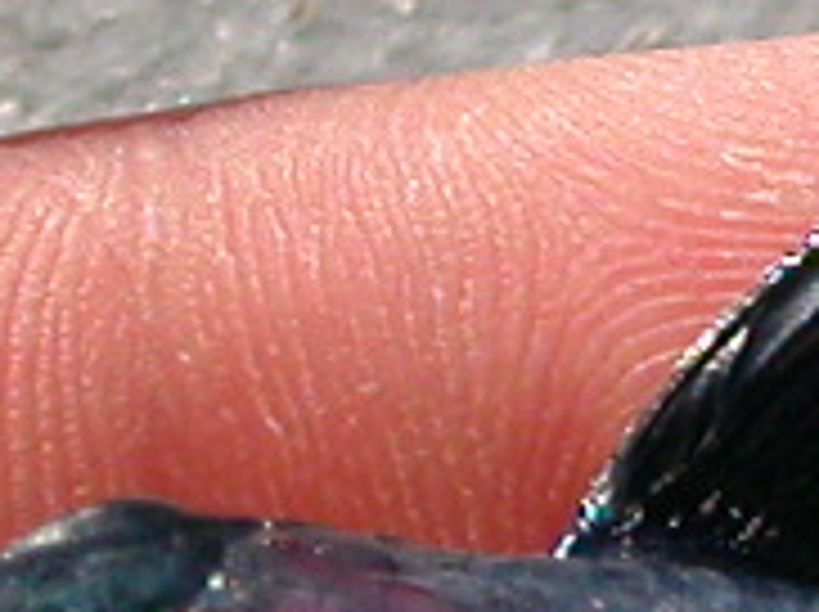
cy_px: 788
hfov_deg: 5.4
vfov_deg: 4.1
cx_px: 1629
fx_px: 8530
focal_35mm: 361
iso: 100
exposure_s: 1/1736
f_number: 3.5
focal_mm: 9.7
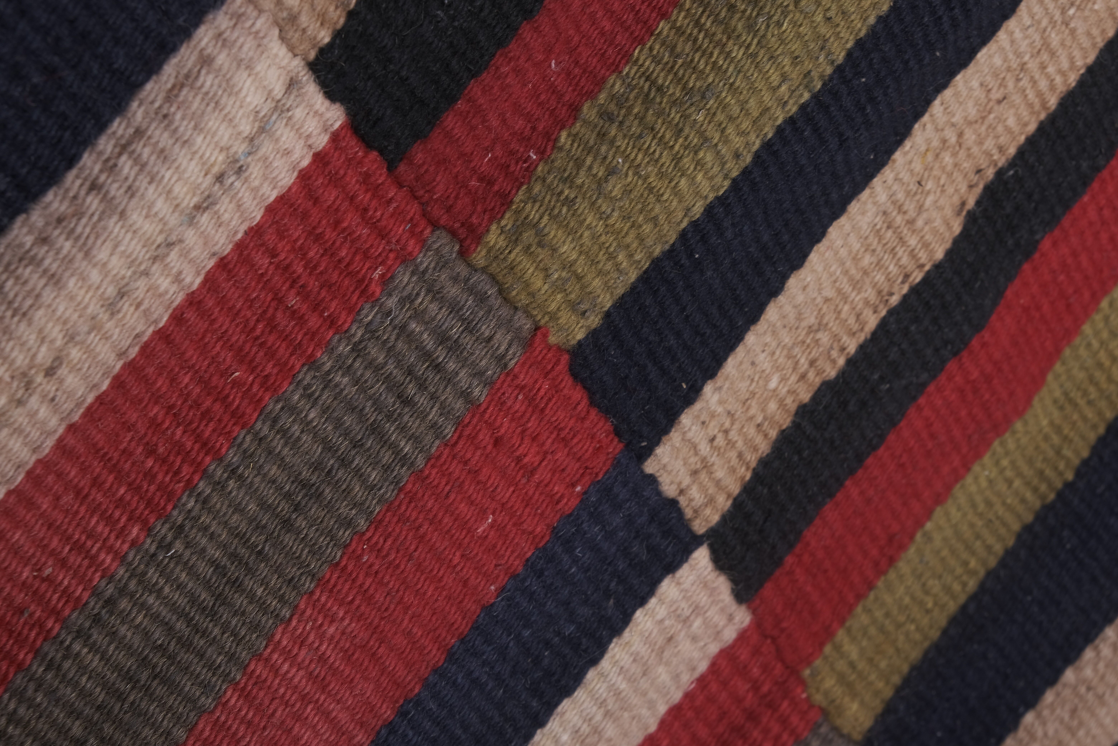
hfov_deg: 24.5
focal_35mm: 83
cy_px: 373
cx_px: 559
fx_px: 2577
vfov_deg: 16.5
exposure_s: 1/160
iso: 160
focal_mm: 55
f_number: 11
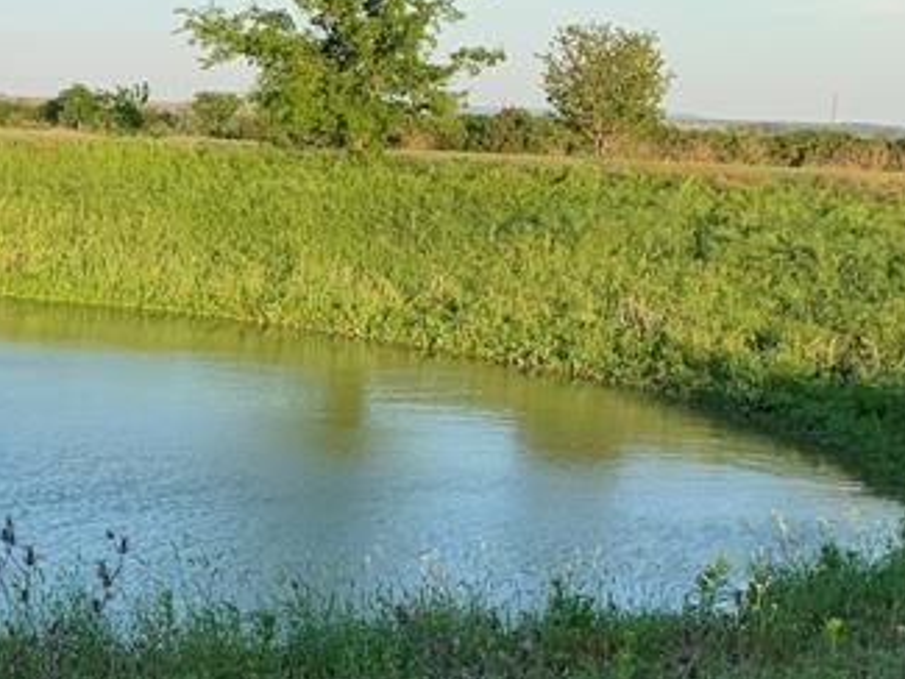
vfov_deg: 18.0
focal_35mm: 82
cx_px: -432
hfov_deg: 20.6
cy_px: 387
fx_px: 2145
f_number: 1.8
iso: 25
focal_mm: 4.25
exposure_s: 1/765
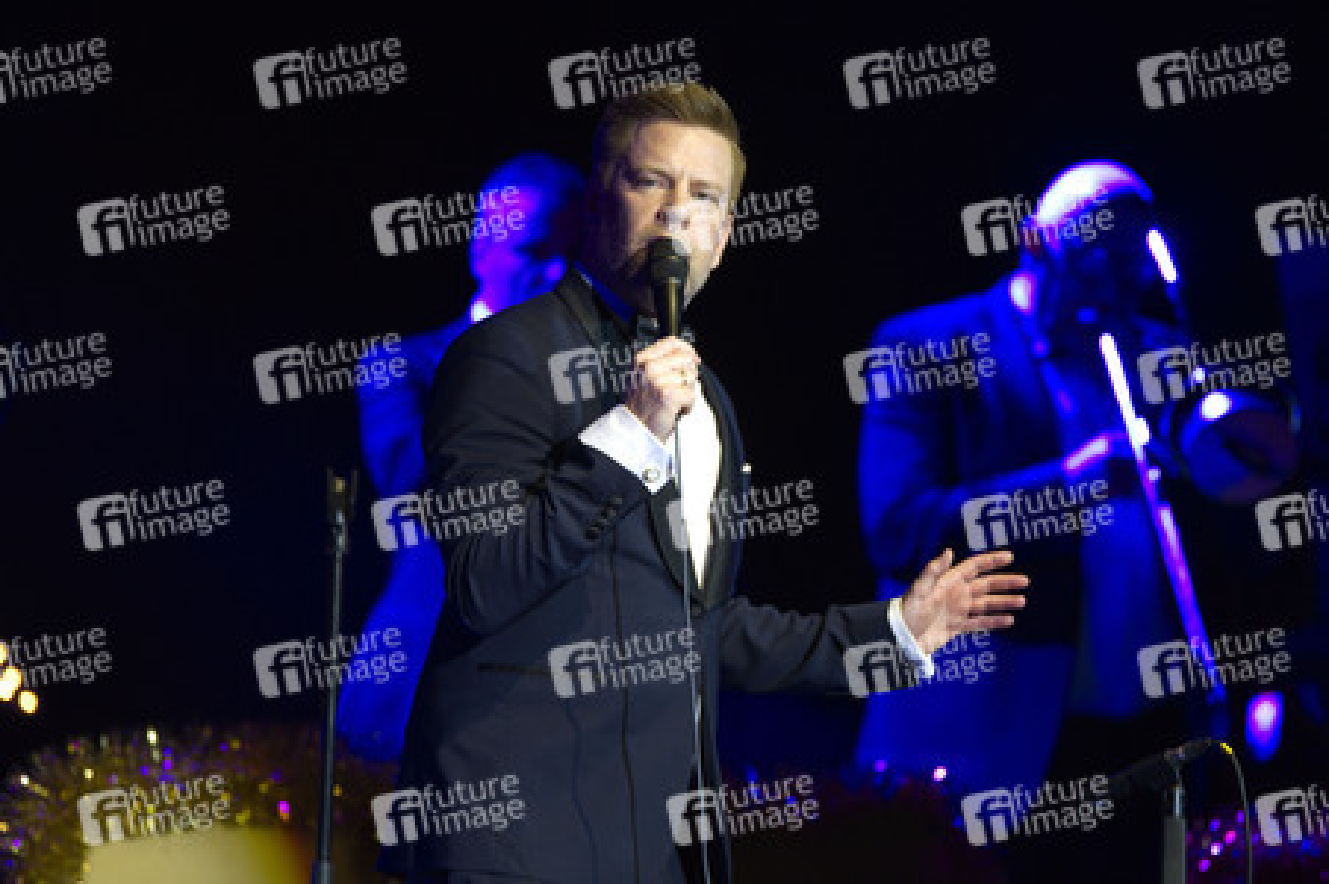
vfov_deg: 5.1
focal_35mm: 270
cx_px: 664
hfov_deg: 7.6
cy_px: 442
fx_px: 9960
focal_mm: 270
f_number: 2.8
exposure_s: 1/200
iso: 1600
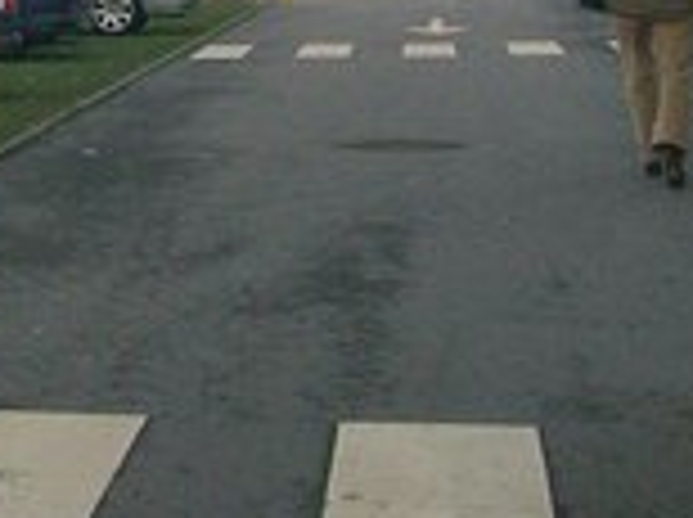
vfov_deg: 11.4
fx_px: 2499
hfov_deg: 14.6
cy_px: -216
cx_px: -378
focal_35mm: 125
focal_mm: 6
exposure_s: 1/767
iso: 160
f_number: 4.8
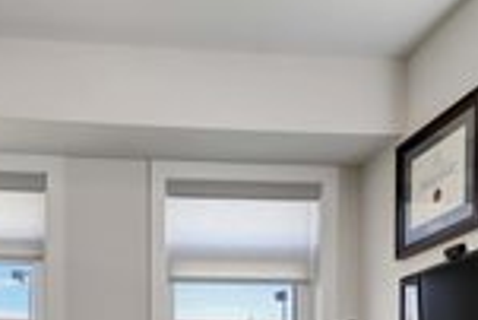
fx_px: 651
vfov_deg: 24.6
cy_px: 399
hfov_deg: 39.5
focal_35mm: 49
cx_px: 135
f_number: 8
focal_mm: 17
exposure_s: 1/50
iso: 160
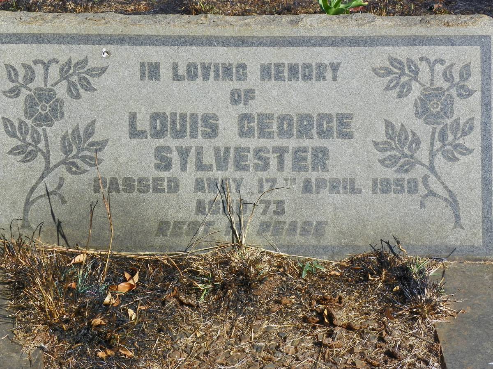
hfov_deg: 22.5
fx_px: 1239
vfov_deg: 17.0
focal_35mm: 87
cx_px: 246
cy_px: 184
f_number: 5.6
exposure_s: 1/200
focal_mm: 15.5
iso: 64
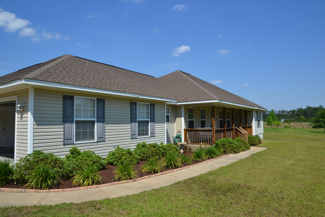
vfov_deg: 53.1
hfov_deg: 73.7
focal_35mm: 24
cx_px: 162
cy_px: 108
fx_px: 217
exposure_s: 1/250
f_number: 8
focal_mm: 16
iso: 100
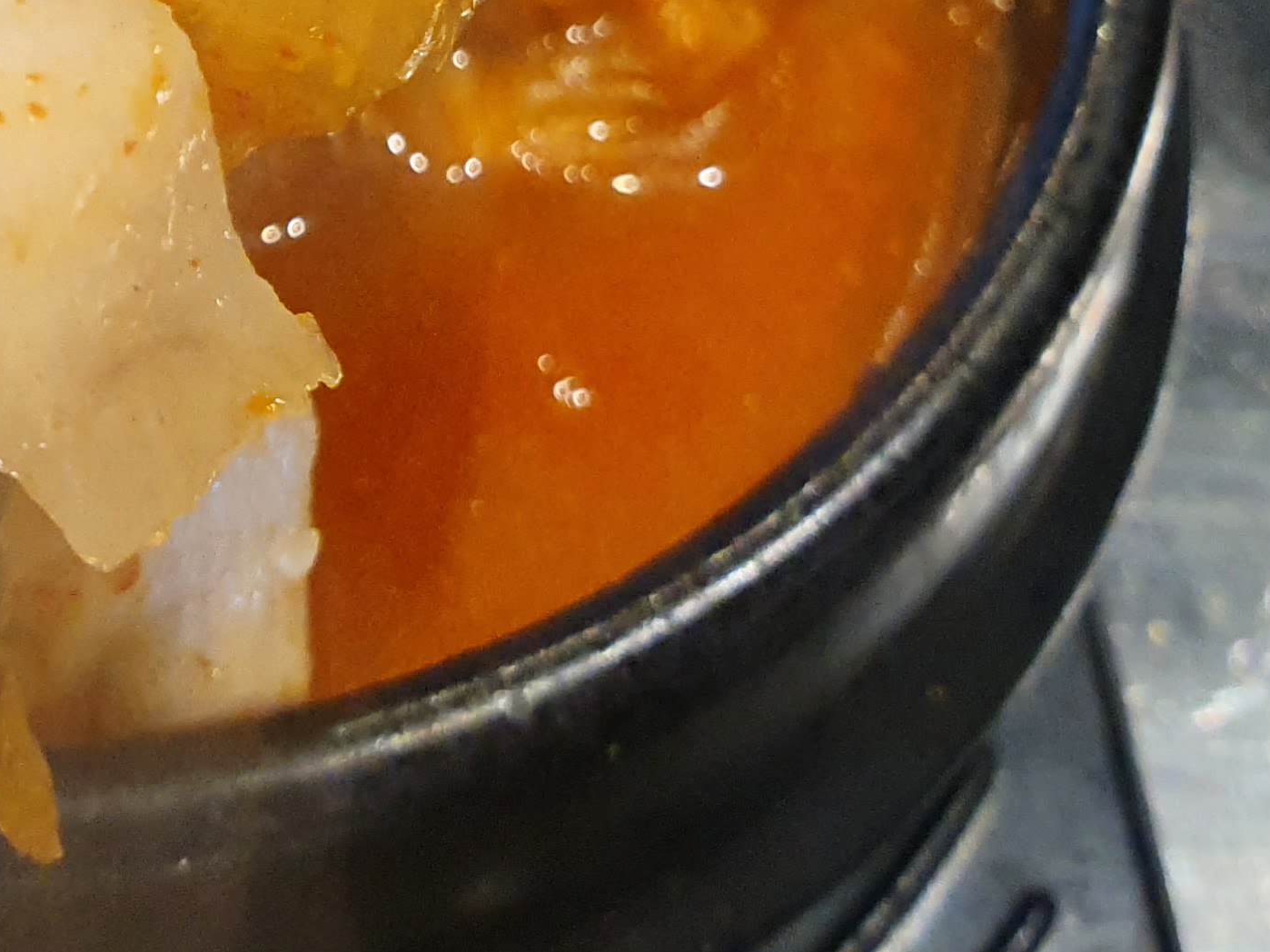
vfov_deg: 19.3
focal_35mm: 75
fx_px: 2751
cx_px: -84
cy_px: 108
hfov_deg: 24.5
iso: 400
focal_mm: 4.32
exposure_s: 1/120
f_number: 2.4
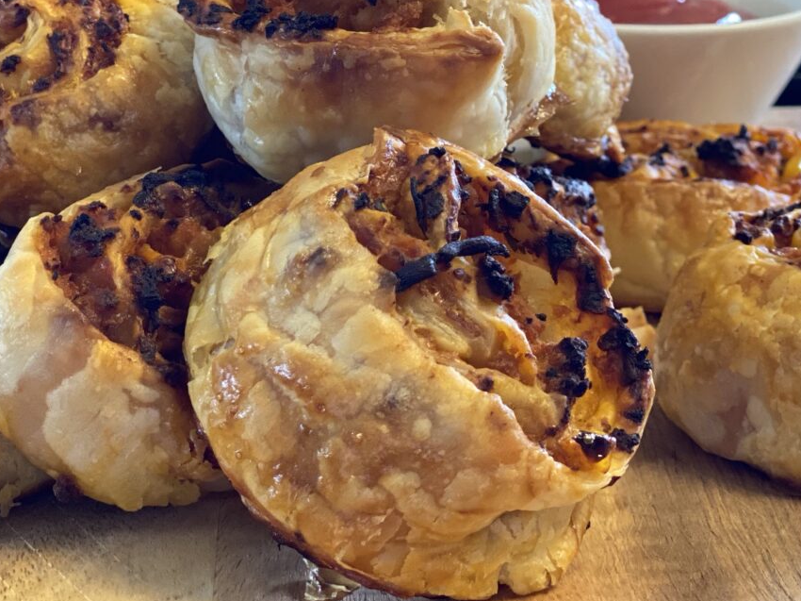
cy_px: 192
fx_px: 2175
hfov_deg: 20.9
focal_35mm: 94
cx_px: 340
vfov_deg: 15.7
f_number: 2
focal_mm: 6
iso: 250
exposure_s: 1/76
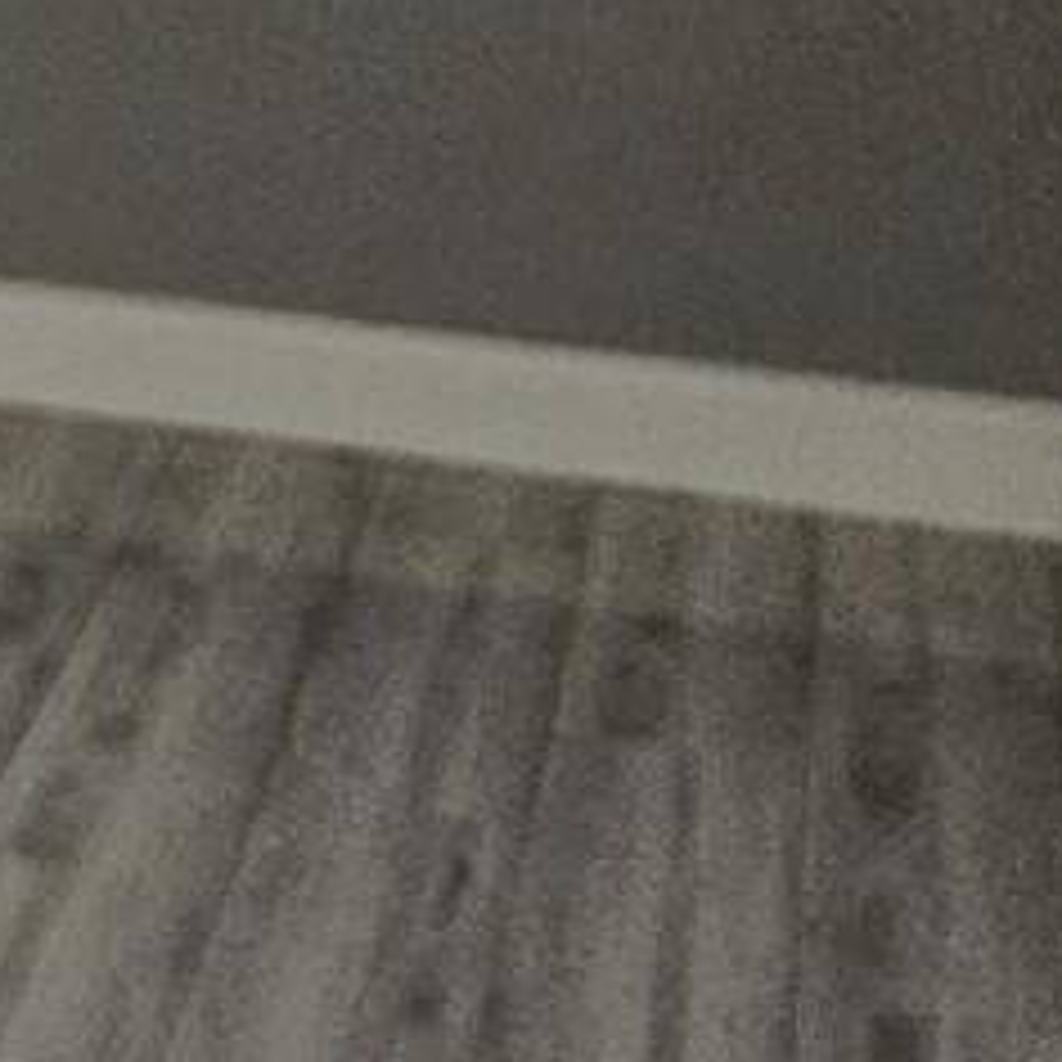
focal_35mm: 138
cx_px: -1971
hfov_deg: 10.0
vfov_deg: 11.7
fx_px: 4790
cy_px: -868
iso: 64
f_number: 1.8
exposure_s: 1/60
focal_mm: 5.4
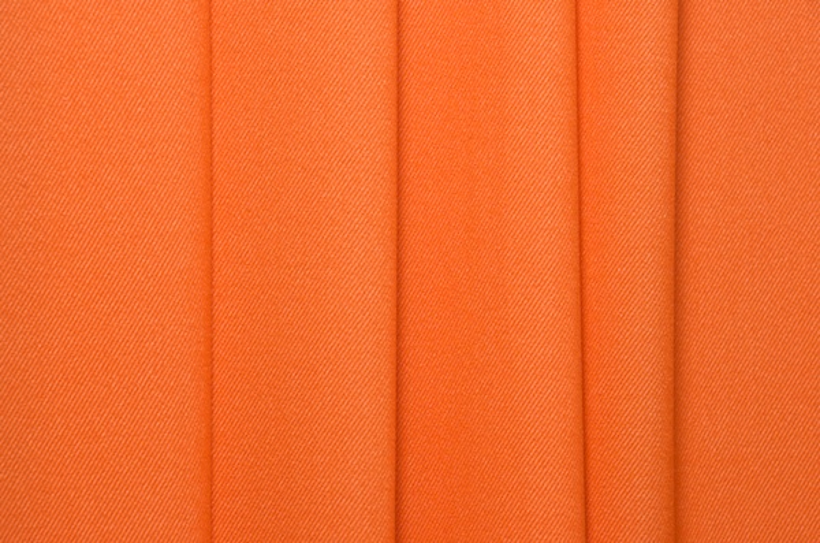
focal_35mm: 202
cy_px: 272
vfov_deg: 6.7
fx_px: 4602
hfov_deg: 10.2
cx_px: 410
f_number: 11
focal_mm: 135
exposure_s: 1/800
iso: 400
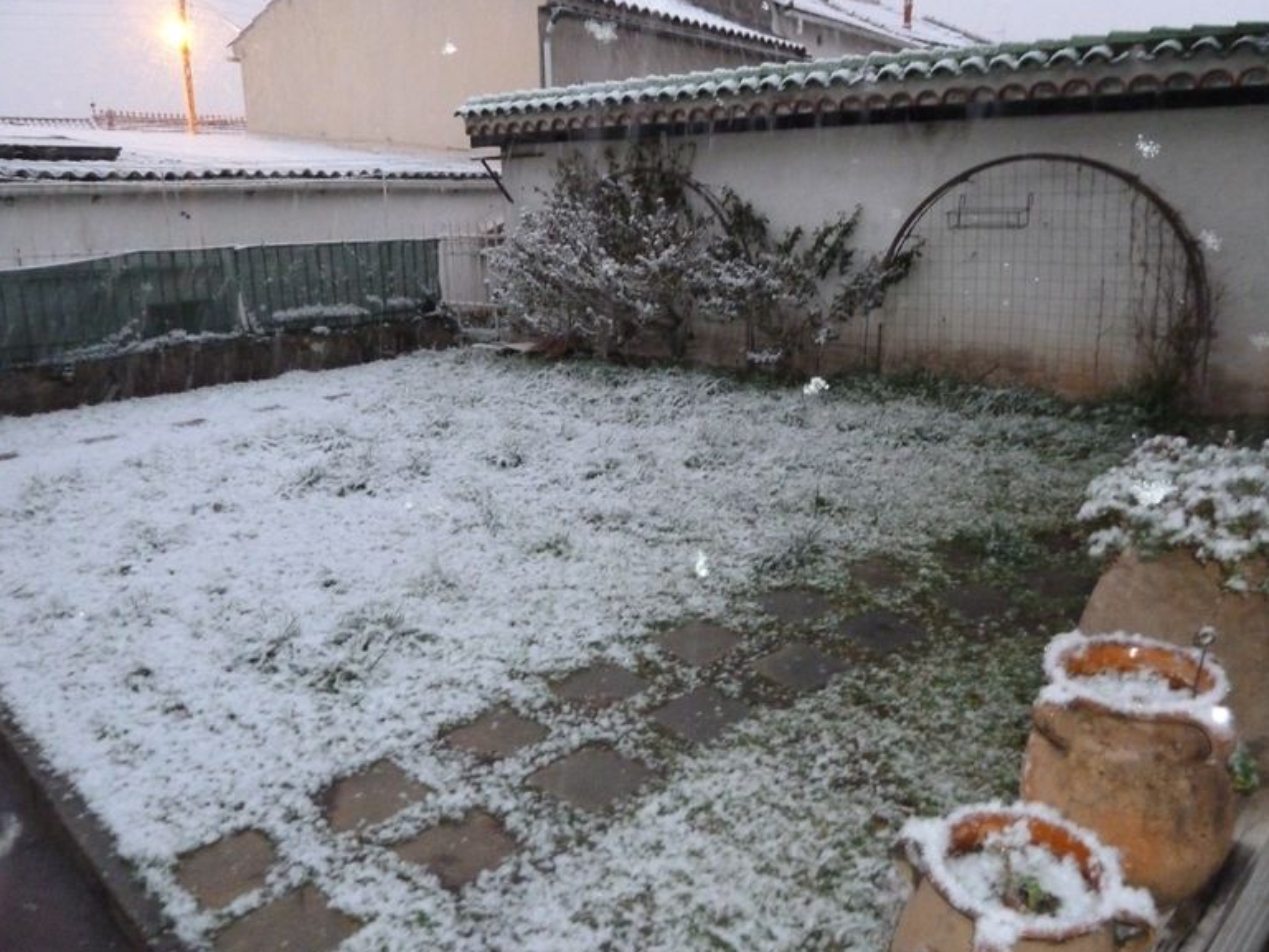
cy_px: 480
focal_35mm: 26
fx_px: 953
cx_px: 644
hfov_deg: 67.3
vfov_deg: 53.1
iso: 800
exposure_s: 1/10
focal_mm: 4.1
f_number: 3.3
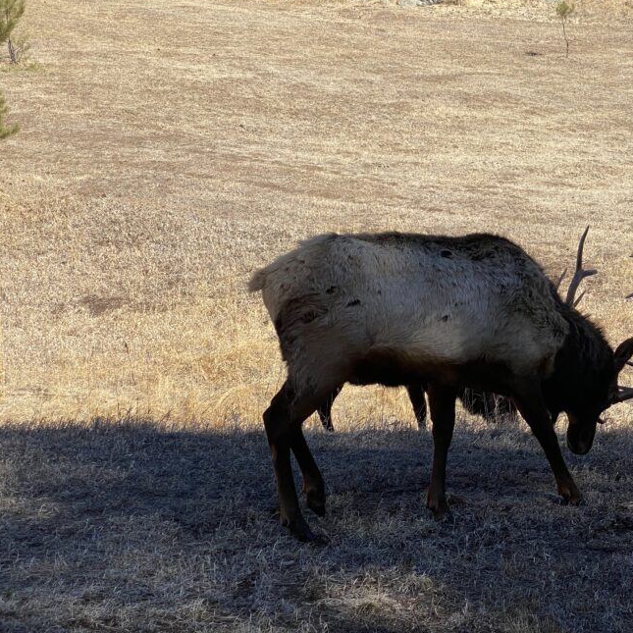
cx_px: 499
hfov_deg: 23.4
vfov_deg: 23.7
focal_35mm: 73
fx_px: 1510
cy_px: 303
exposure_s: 1/905
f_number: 2
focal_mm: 6
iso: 20
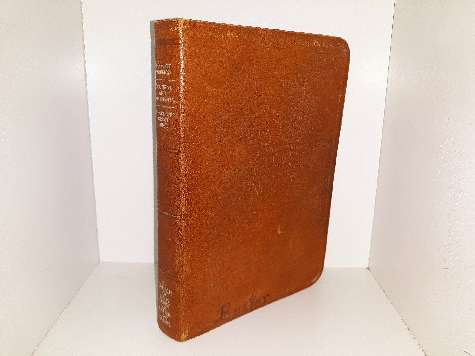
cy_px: 178
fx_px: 384
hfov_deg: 63.4
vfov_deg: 49.7
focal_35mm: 28
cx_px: 238
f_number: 1.7
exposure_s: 1/120
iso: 50
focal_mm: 3.7
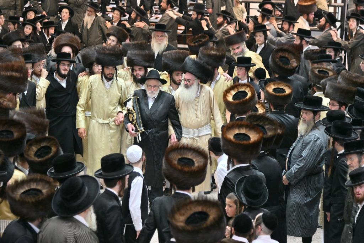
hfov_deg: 14.0
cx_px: 182
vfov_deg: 9.3
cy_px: 122
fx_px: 1486
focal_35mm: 147
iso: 400
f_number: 4
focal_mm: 98
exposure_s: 1/160
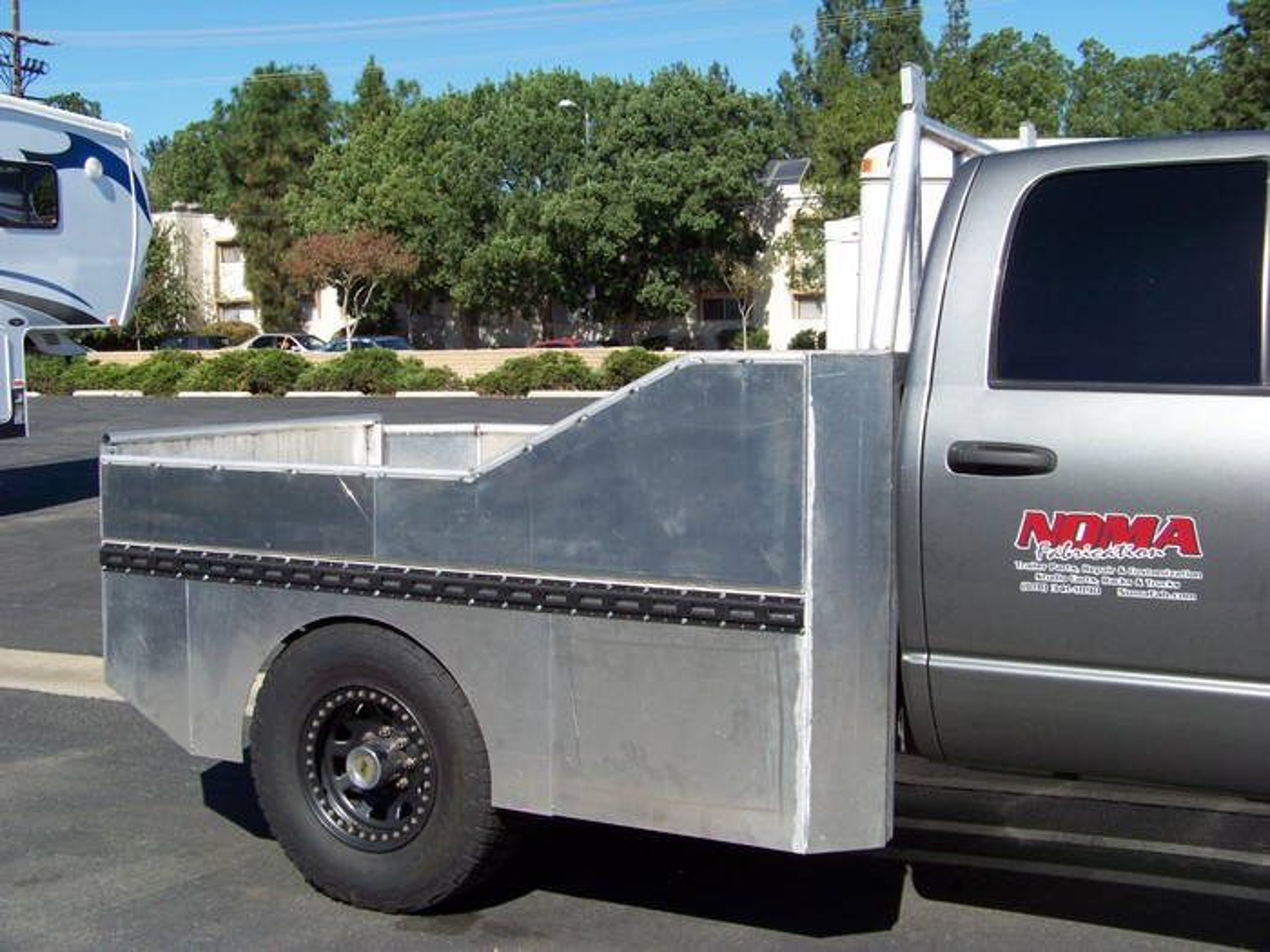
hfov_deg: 43.9
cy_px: 476
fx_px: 1578
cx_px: 635
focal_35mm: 43
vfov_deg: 33.6
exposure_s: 1/500
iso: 72
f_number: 4
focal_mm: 6.75
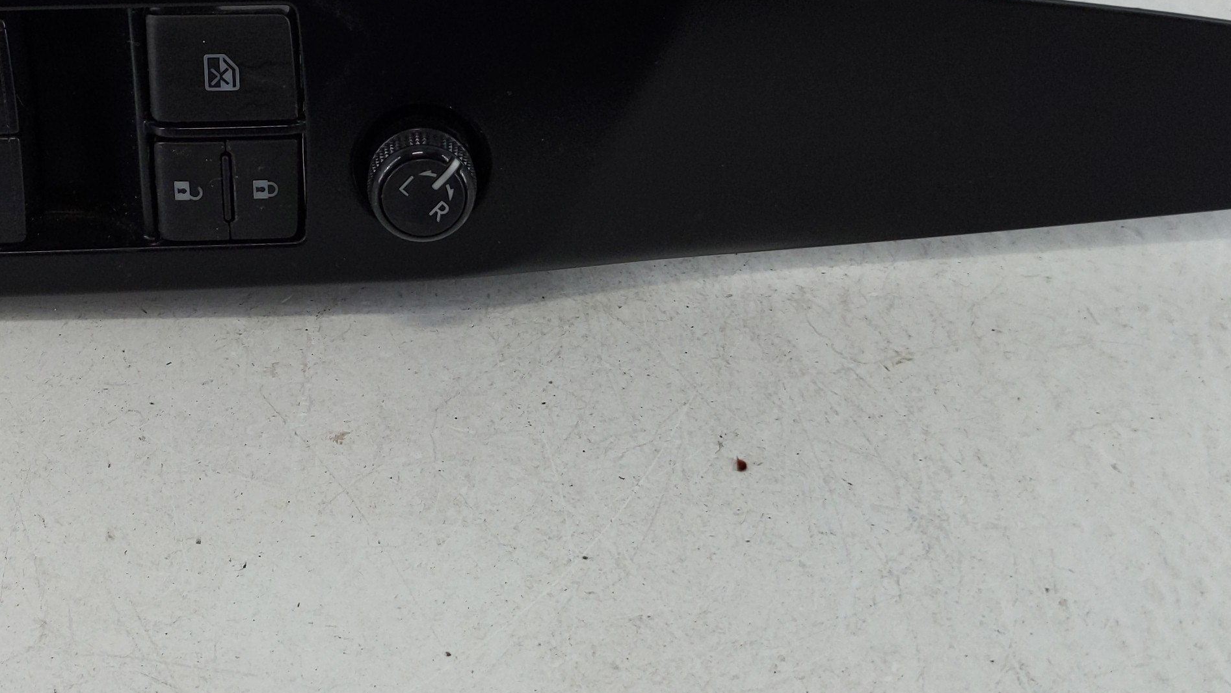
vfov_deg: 20.4
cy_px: 113
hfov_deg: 35.5
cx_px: 364
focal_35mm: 58
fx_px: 1893
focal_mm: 4.38
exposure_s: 1/140
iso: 62
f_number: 1.73
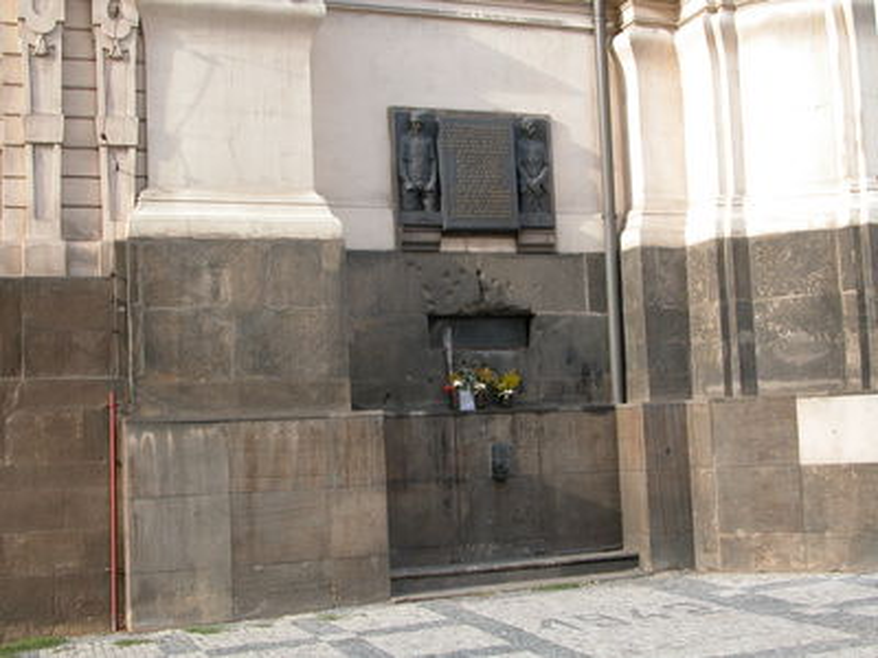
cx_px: 439
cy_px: 329
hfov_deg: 38.2
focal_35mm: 50
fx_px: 1268
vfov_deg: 29.1
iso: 100
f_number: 4.3
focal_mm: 12.7
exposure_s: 1/101
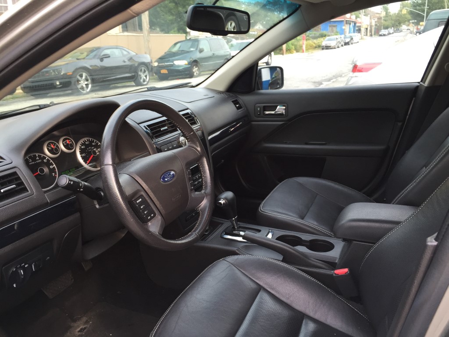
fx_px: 376
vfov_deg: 48.2
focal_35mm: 29
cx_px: 224
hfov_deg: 61.7
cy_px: 168
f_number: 2.2
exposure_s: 1/120
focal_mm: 4.15
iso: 50
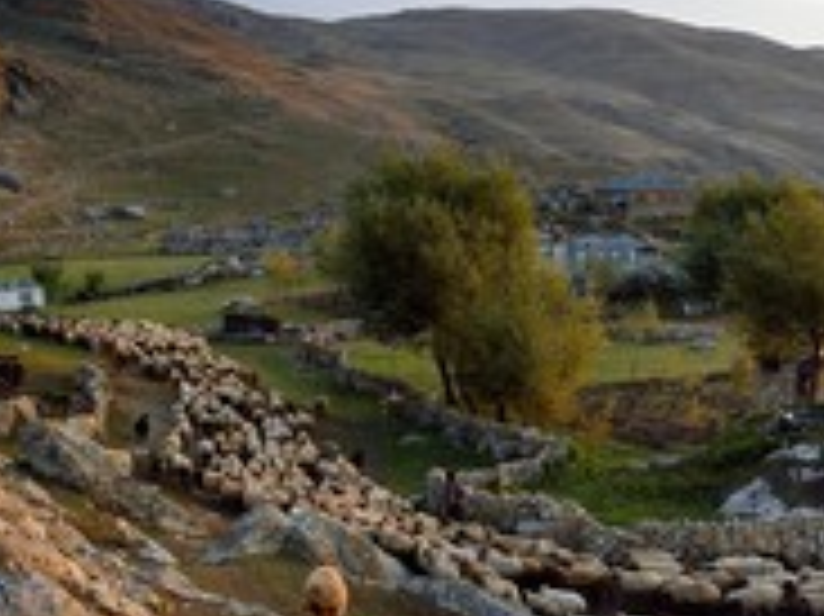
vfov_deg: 27.4
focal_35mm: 53
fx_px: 1261
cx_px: 838
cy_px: 369
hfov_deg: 33.0
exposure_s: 1/160
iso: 800
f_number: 11
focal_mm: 24
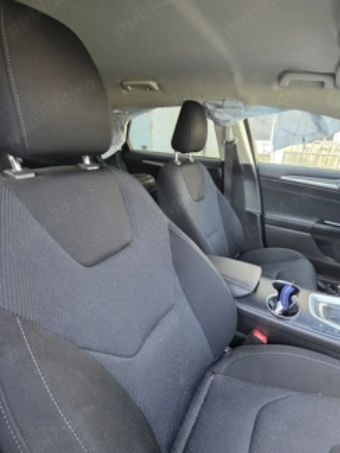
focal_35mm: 16
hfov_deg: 77.9
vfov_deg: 94.4
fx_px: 209
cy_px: 237
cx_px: 187
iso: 250
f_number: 1.9
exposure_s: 1/120
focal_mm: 2.2
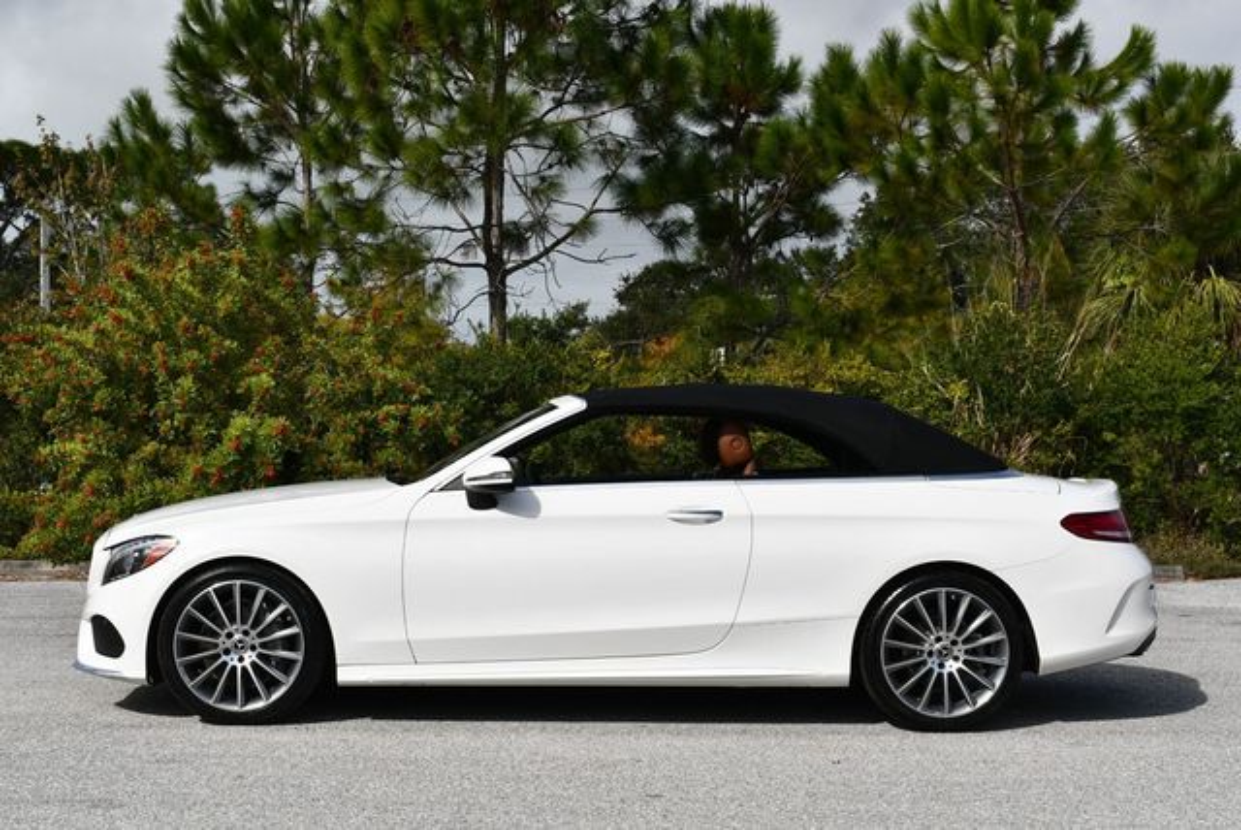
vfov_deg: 24.2
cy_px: 415
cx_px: 620
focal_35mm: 56
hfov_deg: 35.6
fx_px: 1932
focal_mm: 28
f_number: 10
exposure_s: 1/400
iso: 100
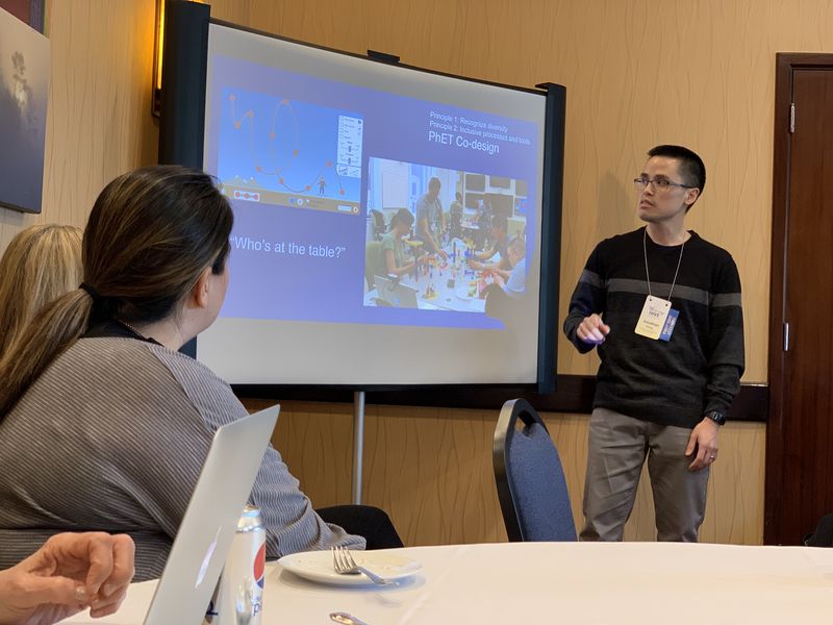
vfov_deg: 28.0
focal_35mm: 52
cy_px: 312
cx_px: 416
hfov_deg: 36.8
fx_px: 1251
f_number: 2.4
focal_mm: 6
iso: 100
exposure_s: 1/60
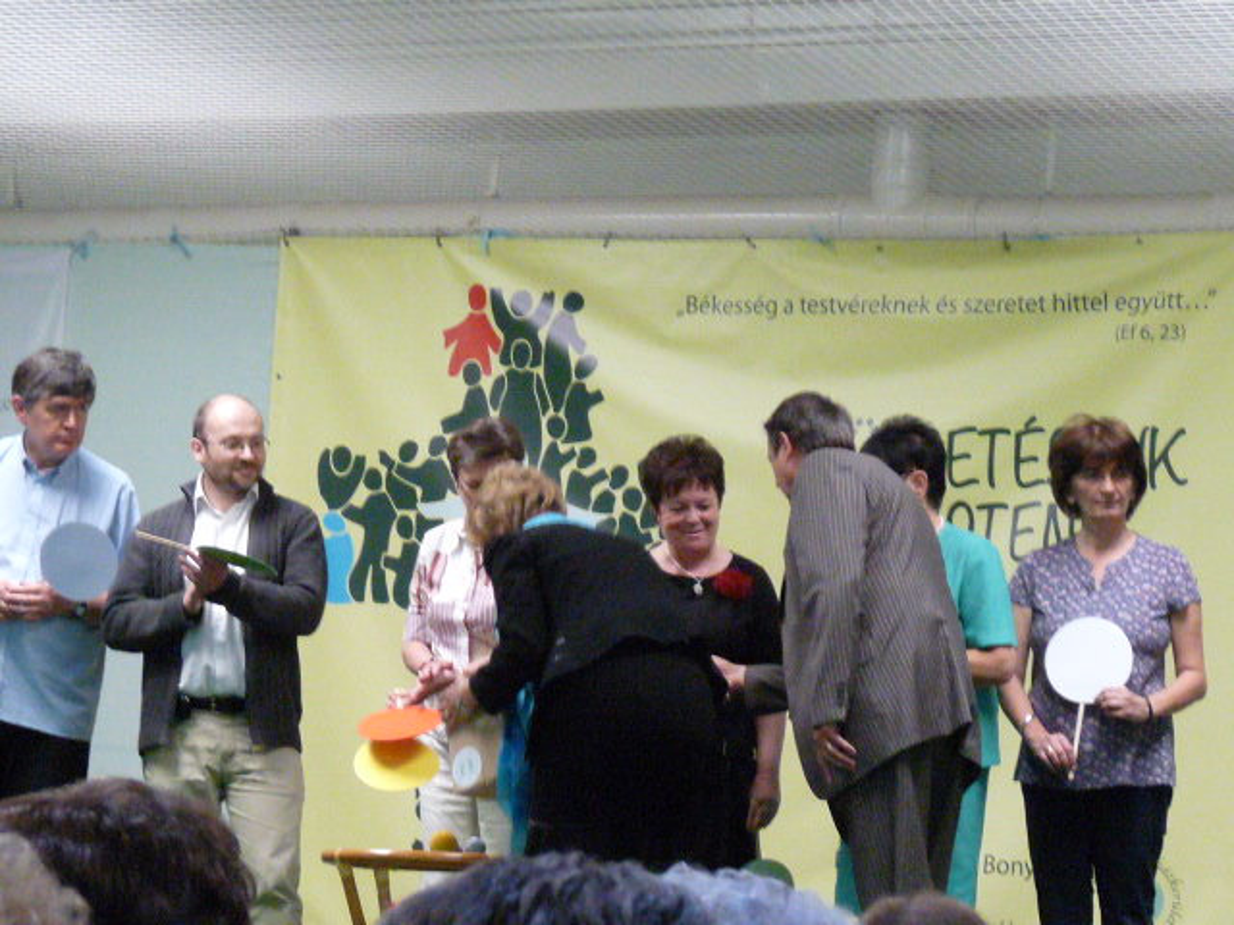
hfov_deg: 11.9
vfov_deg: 8.9
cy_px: 462
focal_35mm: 166
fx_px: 5918
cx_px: 617
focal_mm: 16.7
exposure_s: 1/80
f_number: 3.4
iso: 640
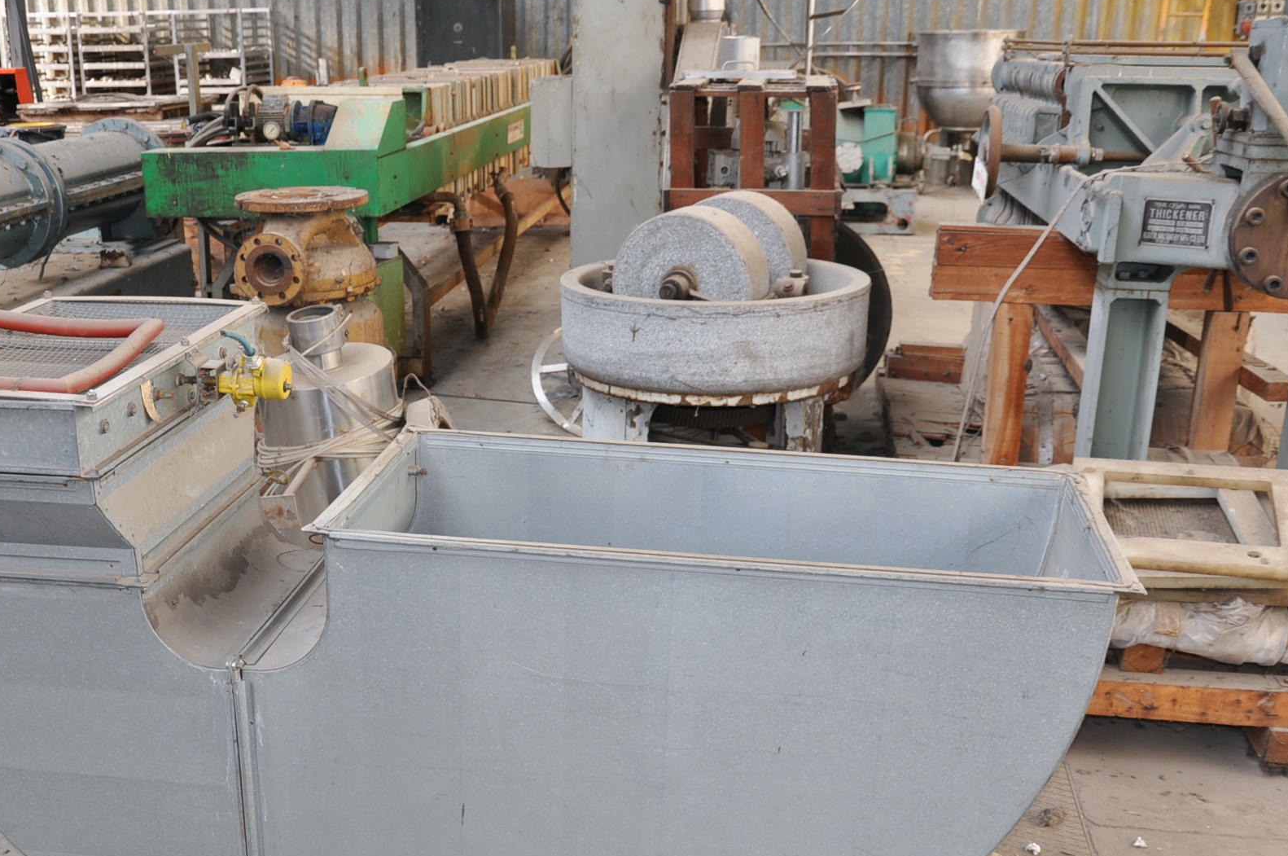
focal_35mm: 43
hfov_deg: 45.6
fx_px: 1525
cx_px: 538
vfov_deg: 31.1
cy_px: 568
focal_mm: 21
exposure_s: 1/60
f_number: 3.8
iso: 200
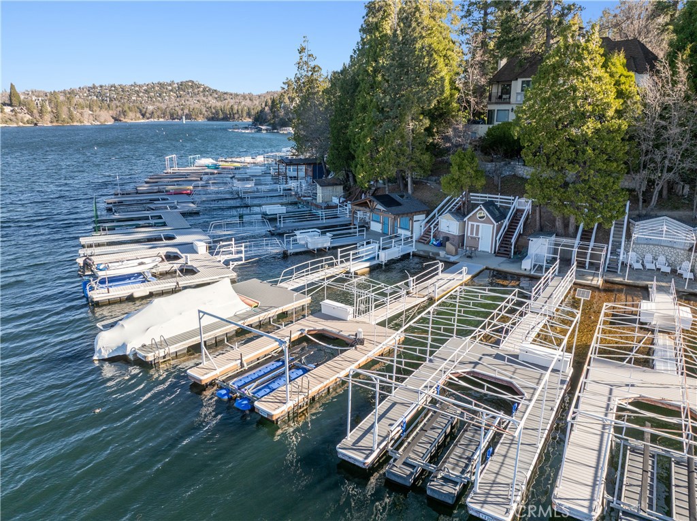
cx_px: 348
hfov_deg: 71.6
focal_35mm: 24
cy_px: 260
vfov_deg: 56.7
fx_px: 483
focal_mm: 12.3
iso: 140
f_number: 2.8
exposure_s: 1/50
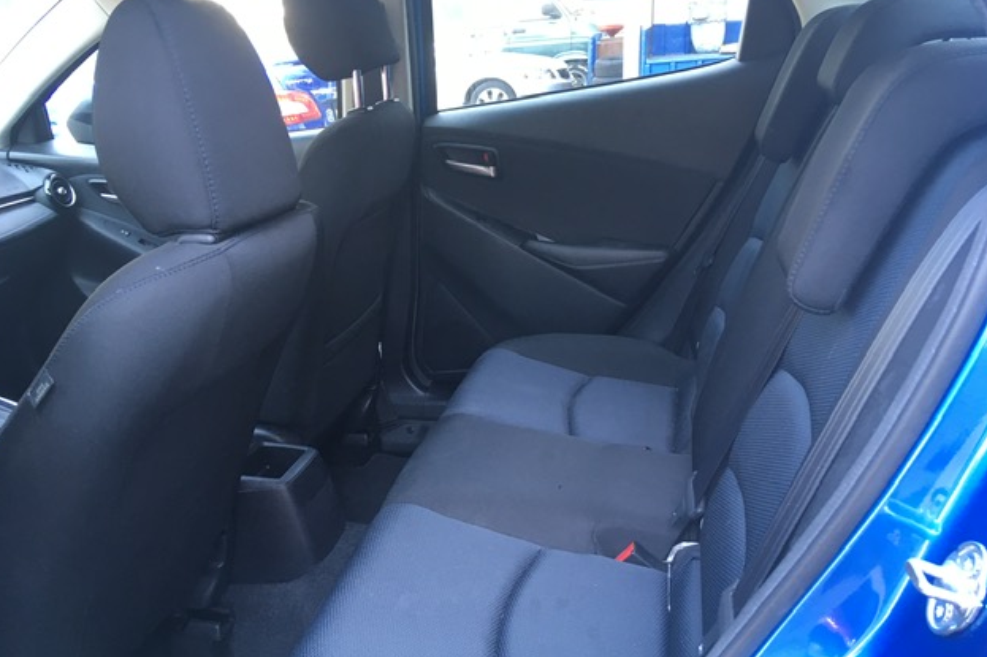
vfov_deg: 42.3
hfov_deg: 60.3
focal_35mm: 31
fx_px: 850
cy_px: 355
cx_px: 488
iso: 32
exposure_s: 1/30
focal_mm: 4.15
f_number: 2.2
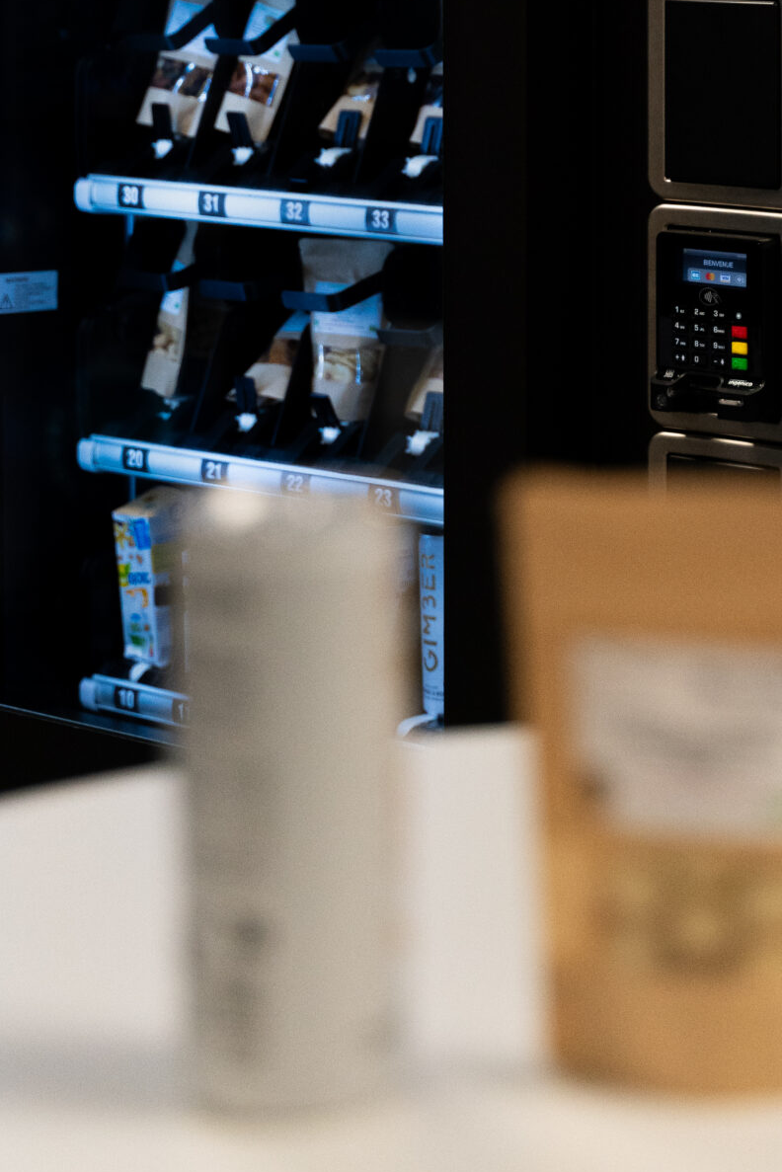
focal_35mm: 110
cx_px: 772
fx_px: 3582
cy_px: 88
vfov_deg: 18.2
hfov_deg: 12.3
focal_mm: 51
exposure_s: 1/640
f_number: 2.8
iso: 2500
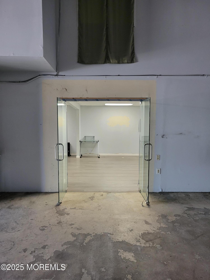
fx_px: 210
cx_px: 105
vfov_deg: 67.3
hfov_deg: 53.1
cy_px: 140
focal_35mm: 26
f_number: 1.8
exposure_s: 1/120
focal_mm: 5.4
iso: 320
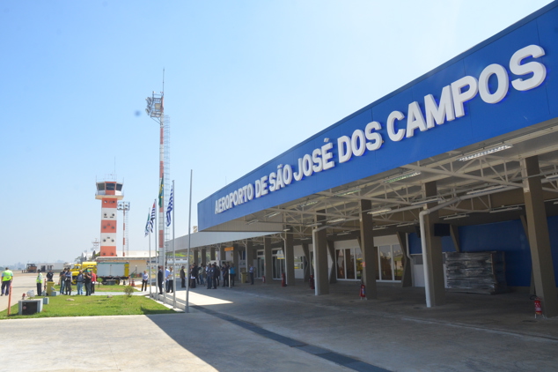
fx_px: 418
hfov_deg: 67.4
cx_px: 279
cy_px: 186
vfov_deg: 47.9
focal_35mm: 27
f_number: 11
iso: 800
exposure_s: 1/500
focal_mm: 18
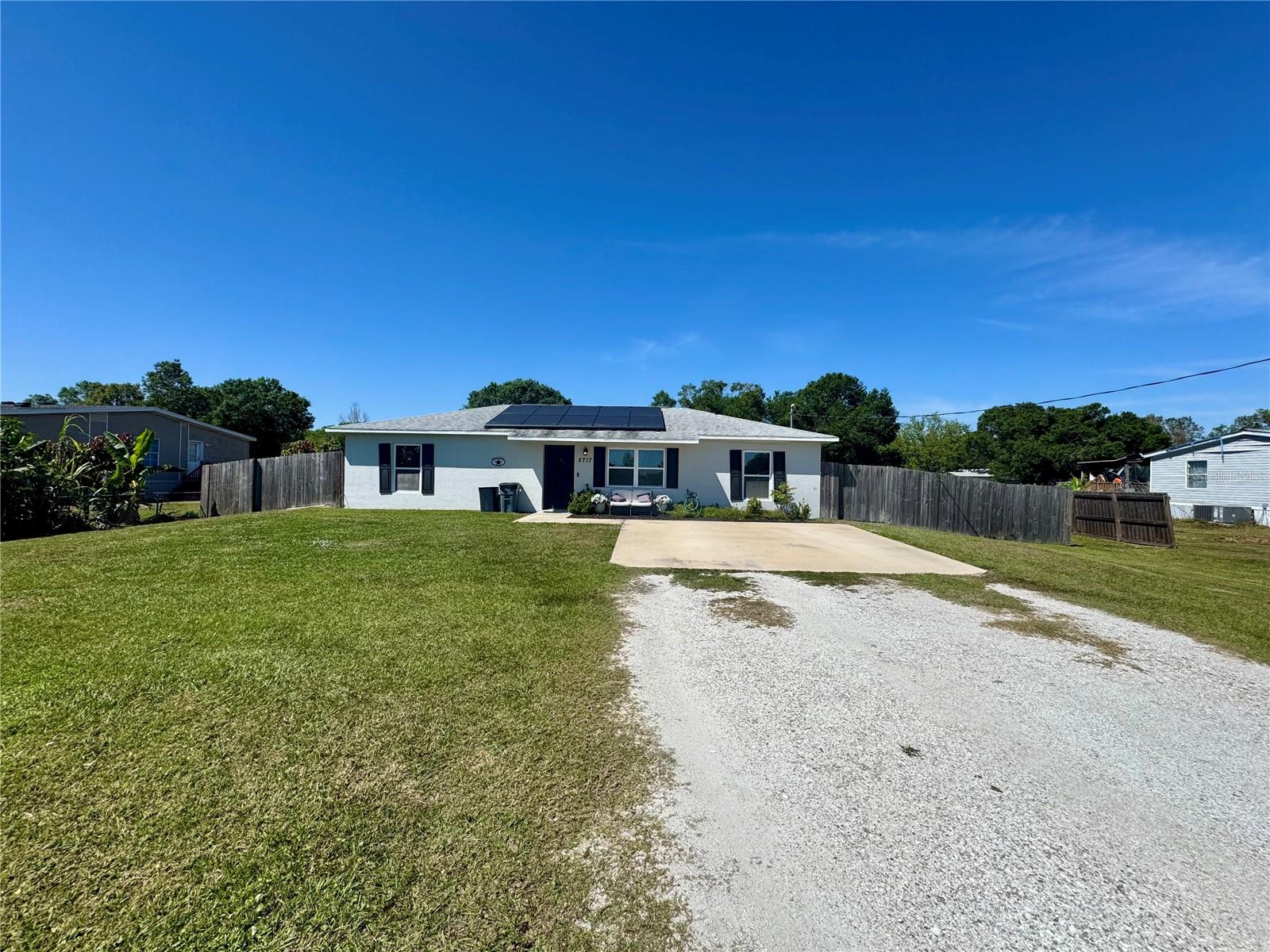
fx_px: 514
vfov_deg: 85.7
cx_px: 635
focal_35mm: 14
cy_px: 476
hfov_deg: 102.1
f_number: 2.2
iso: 50
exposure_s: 1/3247
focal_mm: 2.22
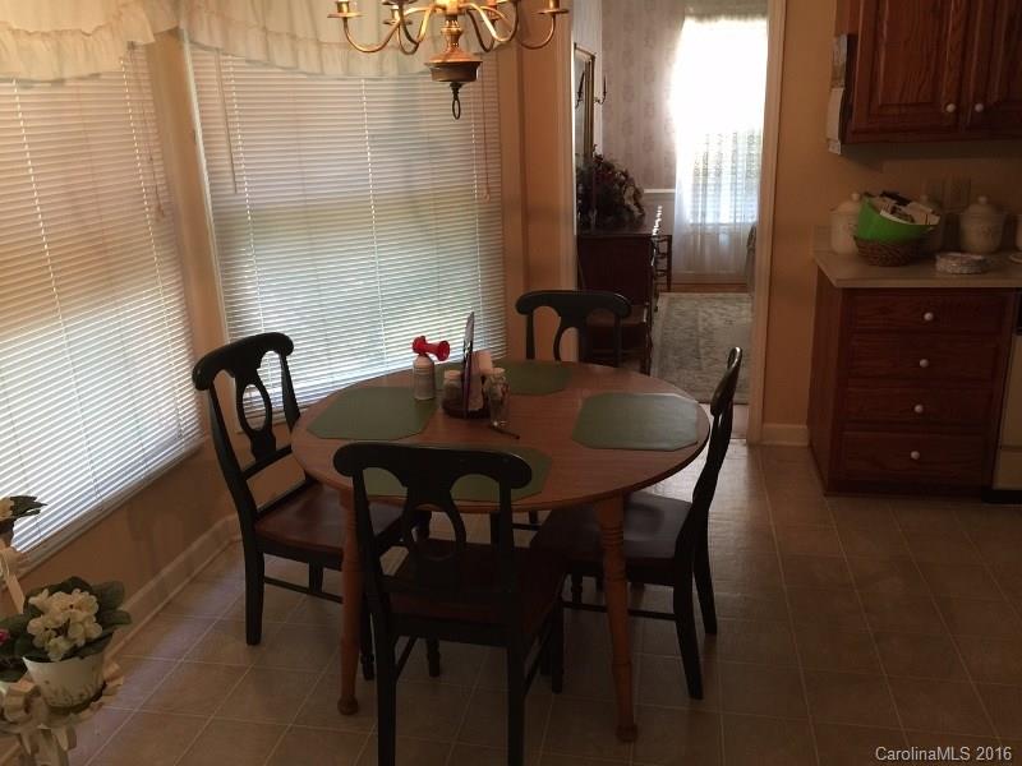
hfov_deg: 61.7
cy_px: 383
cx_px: 511
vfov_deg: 48.2
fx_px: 856
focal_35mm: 29
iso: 50
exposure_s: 1/15
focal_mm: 4.15
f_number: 2.2
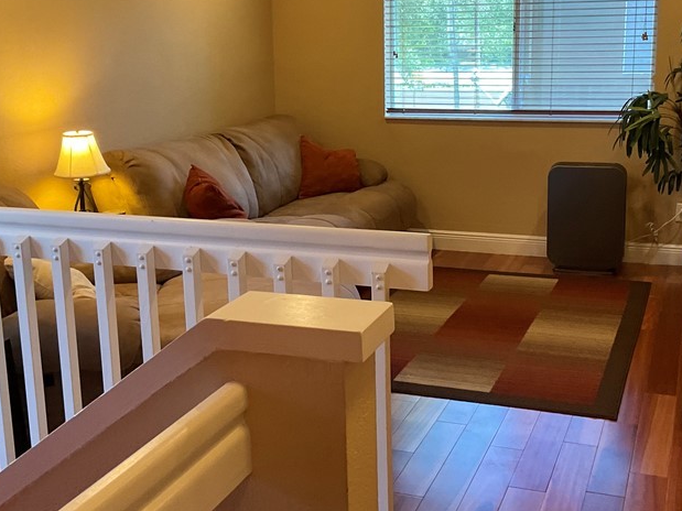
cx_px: 376
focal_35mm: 48
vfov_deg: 30.2
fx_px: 946
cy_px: 213
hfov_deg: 39.6
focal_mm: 3
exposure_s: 1/60
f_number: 1.8
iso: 125
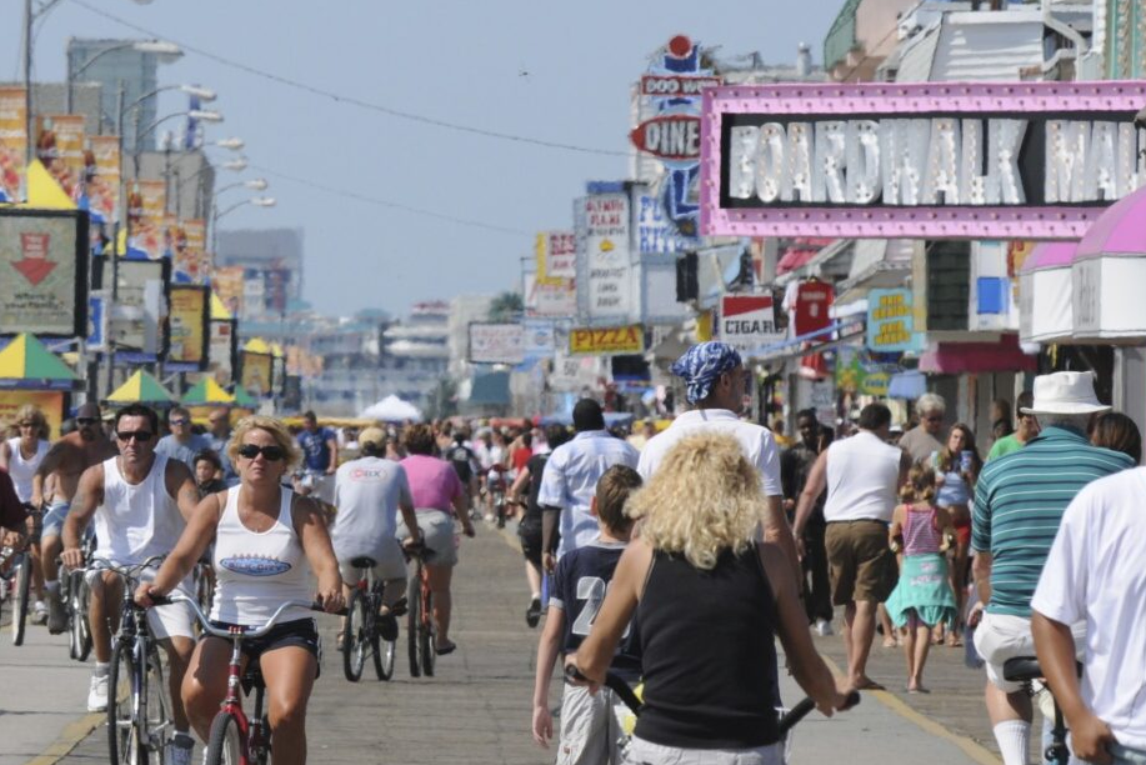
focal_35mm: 577
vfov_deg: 2.4
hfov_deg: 3.6
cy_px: 394
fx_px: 18373
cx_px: 297
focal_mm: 230
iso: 400
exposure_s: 1/640
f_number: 13
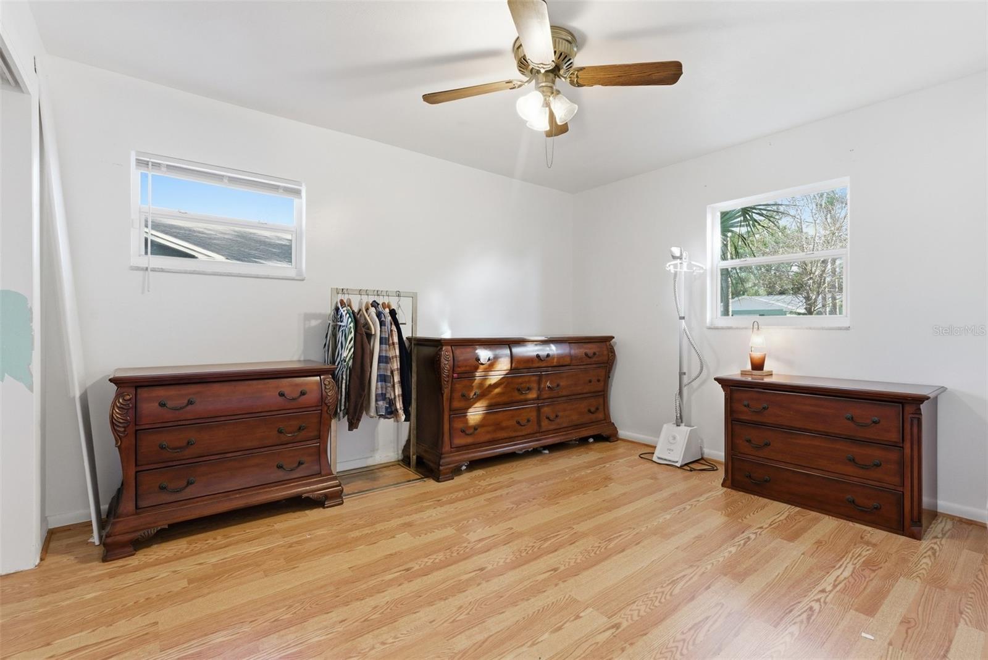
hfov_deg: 96.7
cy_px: 330
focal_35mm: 16
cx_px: 494
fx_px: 439
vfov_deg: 73.8
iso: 400
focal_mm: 16
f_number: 9
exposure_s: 1/30
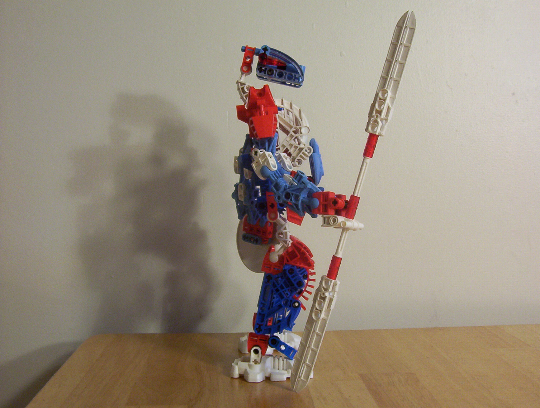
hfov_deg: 47.7
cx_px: 292
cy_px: 211
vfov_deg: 37.0
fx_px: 610
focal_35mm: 39
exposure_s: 1/38.5
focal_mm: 5.54
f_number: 2.76
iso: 100
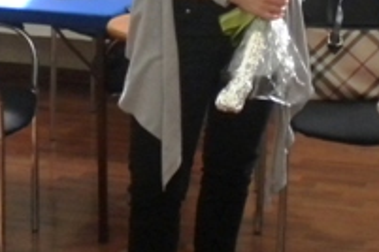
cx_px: 279
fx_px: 1221
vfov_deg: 11.4
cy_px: -102
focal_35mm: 116
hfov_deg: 17.6
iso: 400
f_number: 3.1
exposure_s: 1/45.7
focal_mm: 6.3
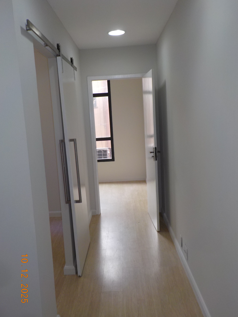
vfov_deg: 60.0
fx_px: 275
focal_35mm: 30
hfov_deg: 46.8
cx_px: 119
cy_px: 158
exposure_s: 1/30
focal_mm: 4.1
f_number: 3.3
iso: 140
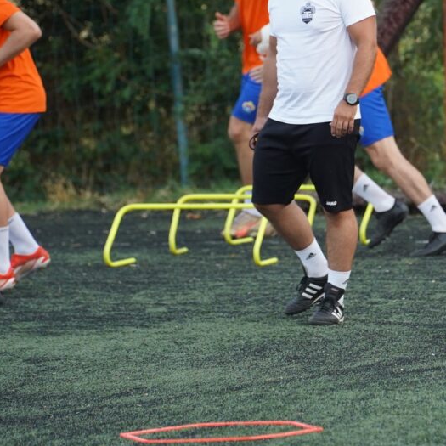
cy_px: 138
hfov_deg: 4.8
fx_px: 5350
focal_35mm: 367
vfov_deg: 4.8
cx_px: 492
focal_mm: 180
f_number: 4
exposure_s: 1/2000
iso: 1250
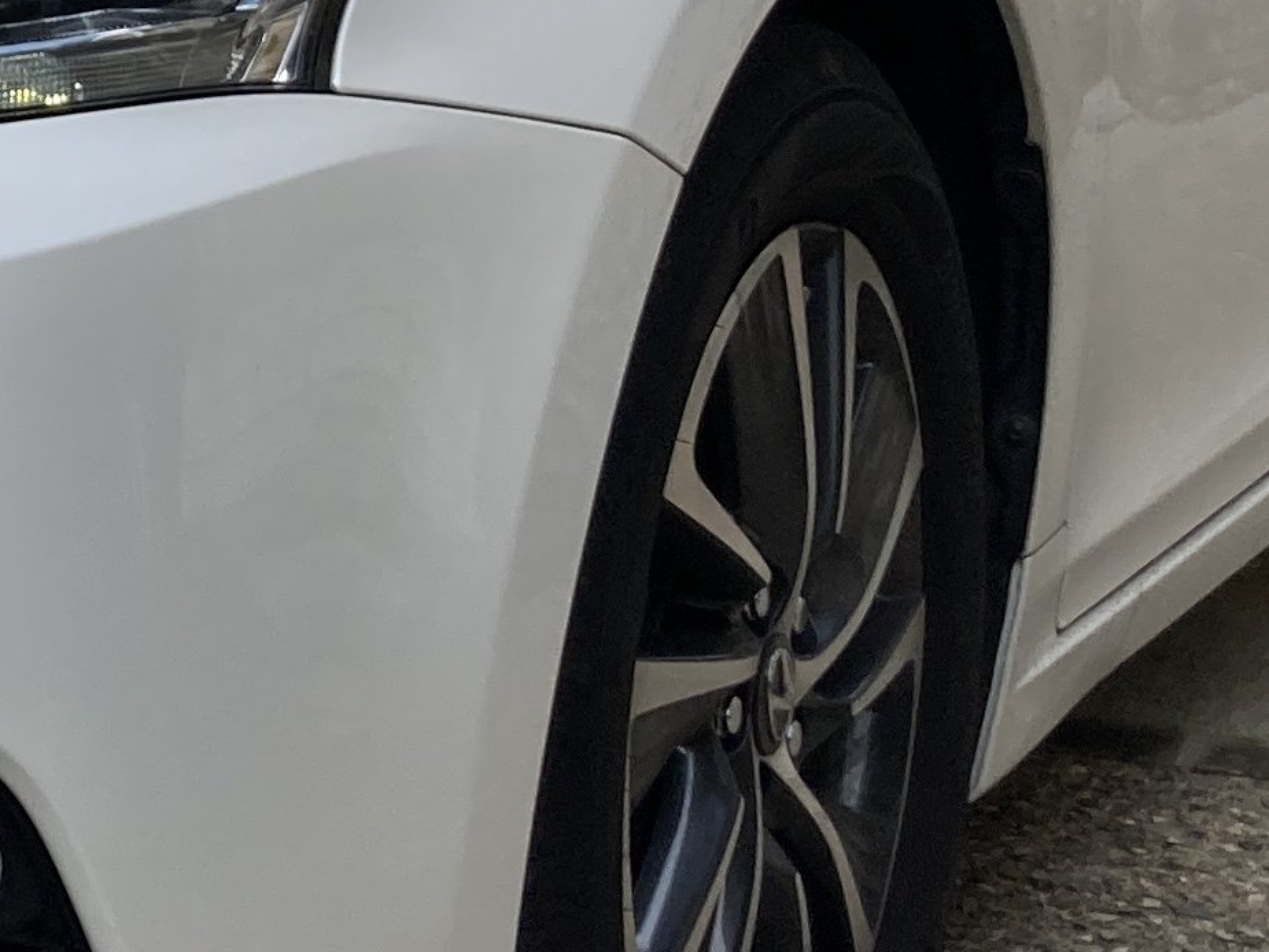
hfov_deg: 15.1
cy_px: -25
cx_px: -557
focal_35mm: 122
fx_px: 4473
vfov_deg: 12.0
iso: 20
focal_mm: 3.99
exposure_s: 1/1548
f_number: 1.8
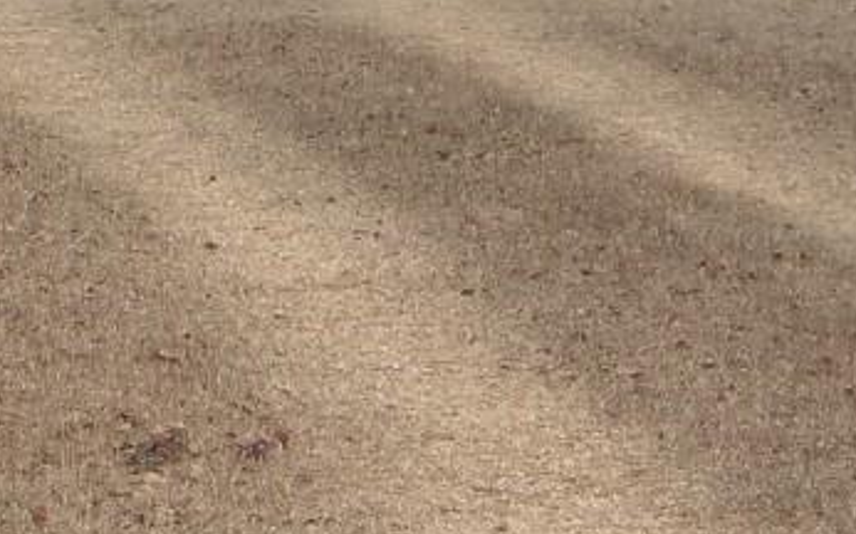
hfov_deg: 4.1
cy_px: -255
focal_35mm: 508
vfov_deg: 2.6
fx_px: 11847
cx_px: -609
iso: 32
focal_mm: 18.6
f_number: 3.4
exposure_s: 1/120
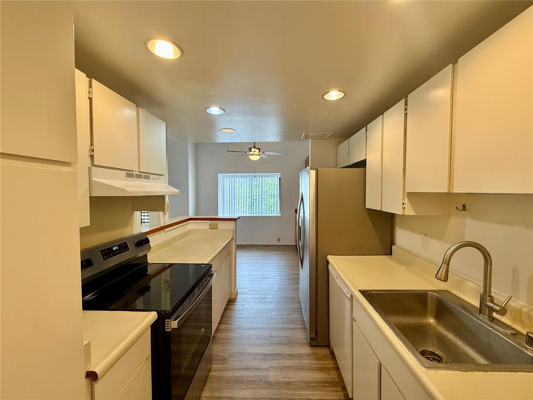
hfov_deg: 102.1
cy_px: 200
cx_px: 266
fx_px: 216
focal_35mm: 14
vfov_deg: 85.7
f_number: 2.2
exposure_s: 1/120
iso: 125
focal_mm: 2.22
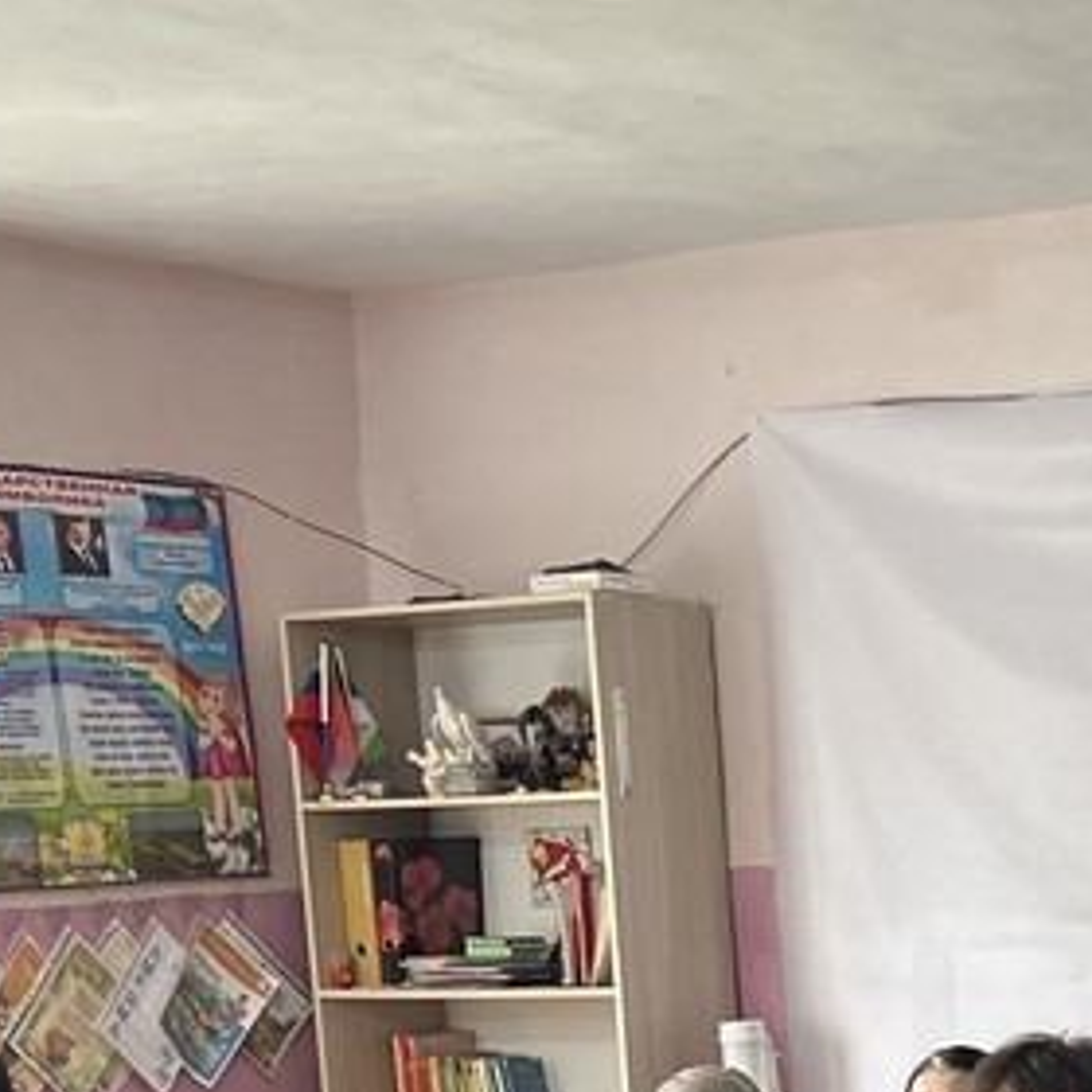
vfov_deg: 19.6
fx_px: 2998
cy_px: 1244
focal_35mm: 84
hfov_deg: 19.2
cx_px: 1381
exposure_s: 1/60
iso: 400
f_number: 1.5
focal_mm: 5.7
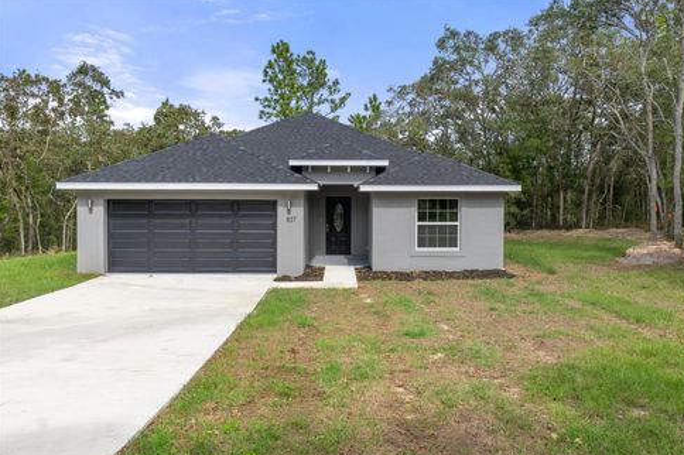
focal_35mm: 31
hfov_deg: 60.3
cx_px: 352
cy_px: 231
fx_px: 589
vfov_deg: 42.3
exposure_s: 1/400
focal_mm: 20
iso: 640
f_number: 8
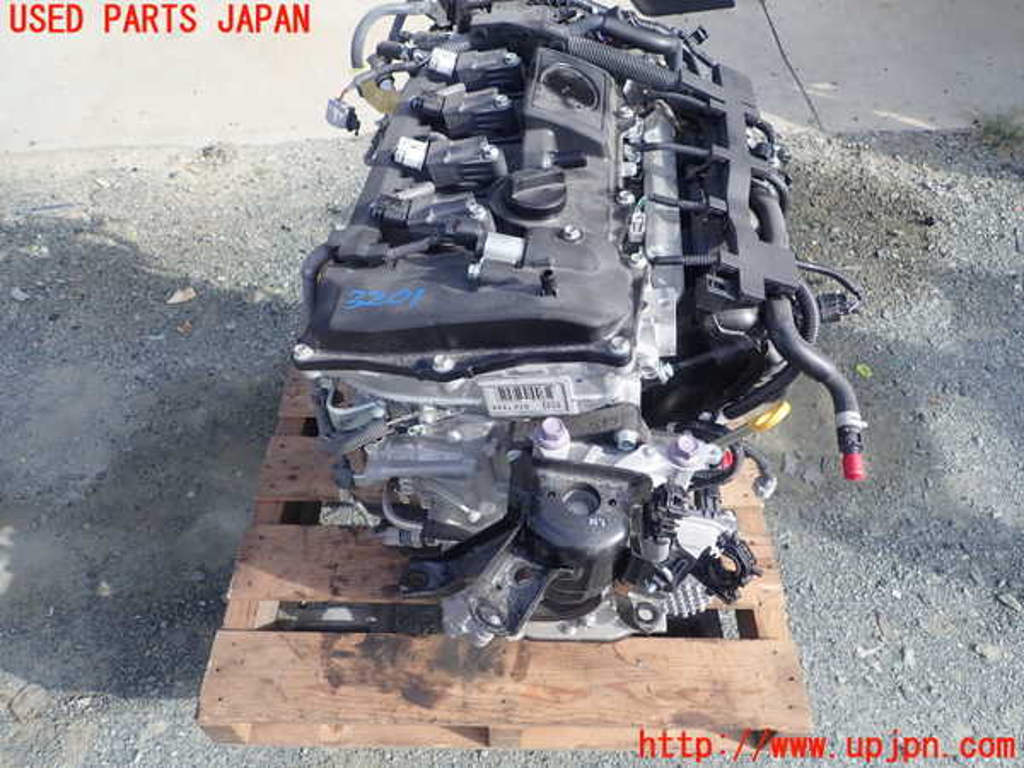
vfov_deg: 54.9
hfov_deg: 69.4
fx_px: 740
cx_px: 512
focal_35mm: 25
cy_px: 384
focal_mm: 4.5
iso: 100
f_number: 2.8
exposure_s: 1/400
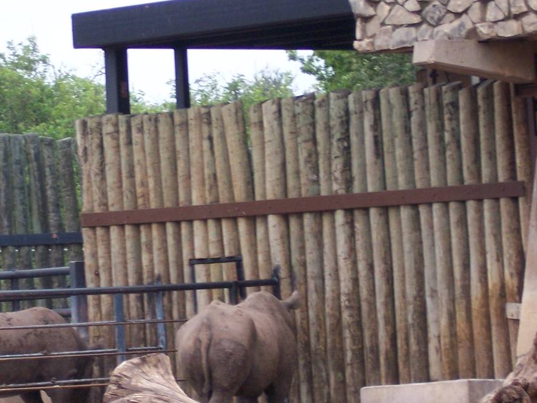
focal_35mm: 240
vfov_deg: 6.2
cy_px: 272
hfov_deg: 8.2
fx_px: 3723
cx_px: 91
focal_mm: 22
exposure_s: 1/125
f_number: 4.8
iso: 140
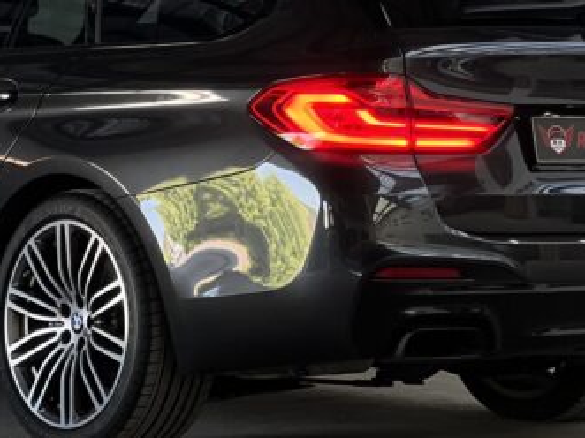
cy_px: -49
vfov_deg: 7.9
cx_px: 136
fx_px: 3142
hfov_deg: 10.6
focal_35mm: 186
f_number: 2.8
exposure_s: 1/33
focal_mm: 9
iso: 125
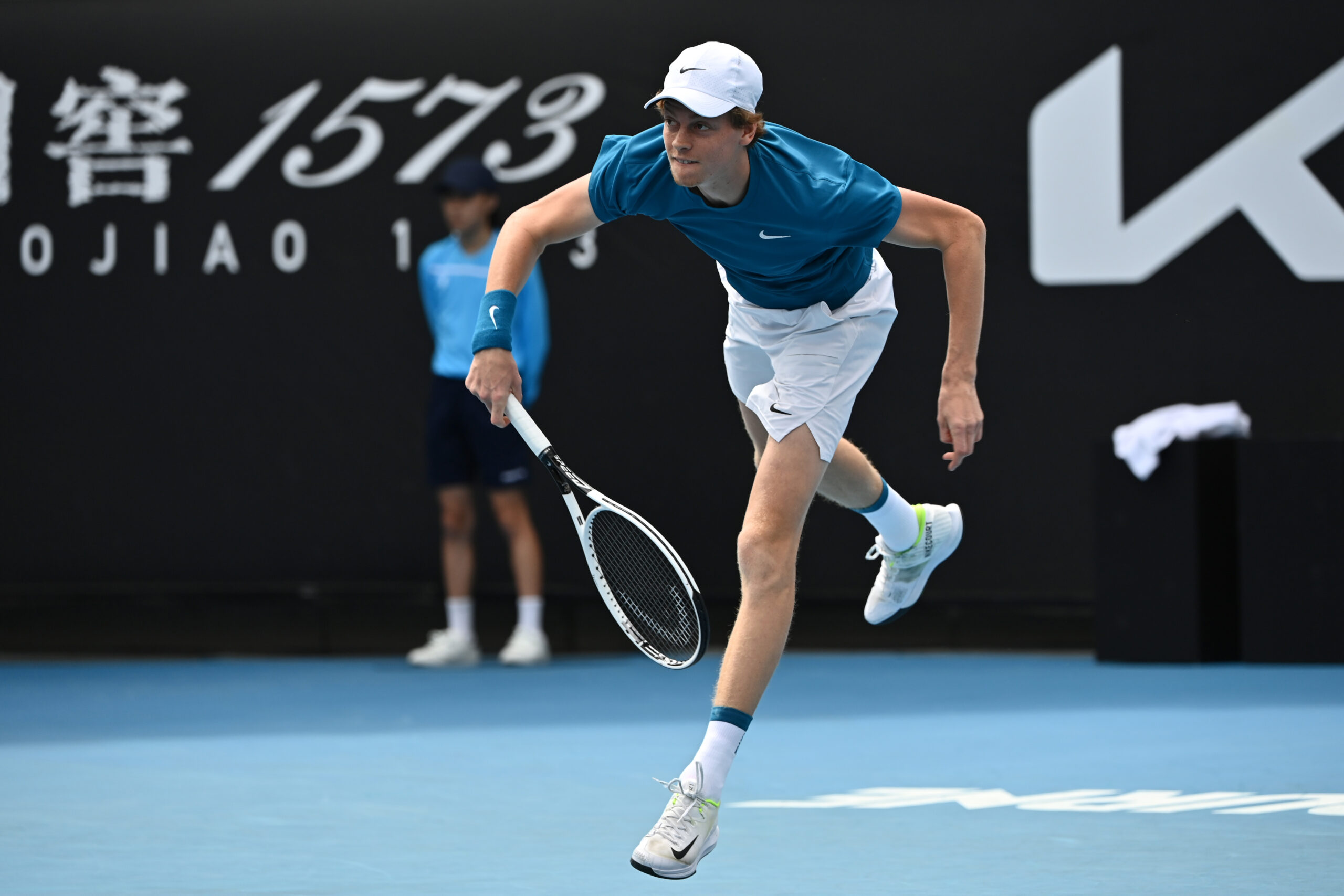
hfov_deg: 9.4
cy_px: 448
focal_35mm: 220
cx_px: 672
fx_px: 8213
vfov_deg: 6.2
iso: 200
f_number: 4
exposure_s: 1/2000
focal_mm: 220
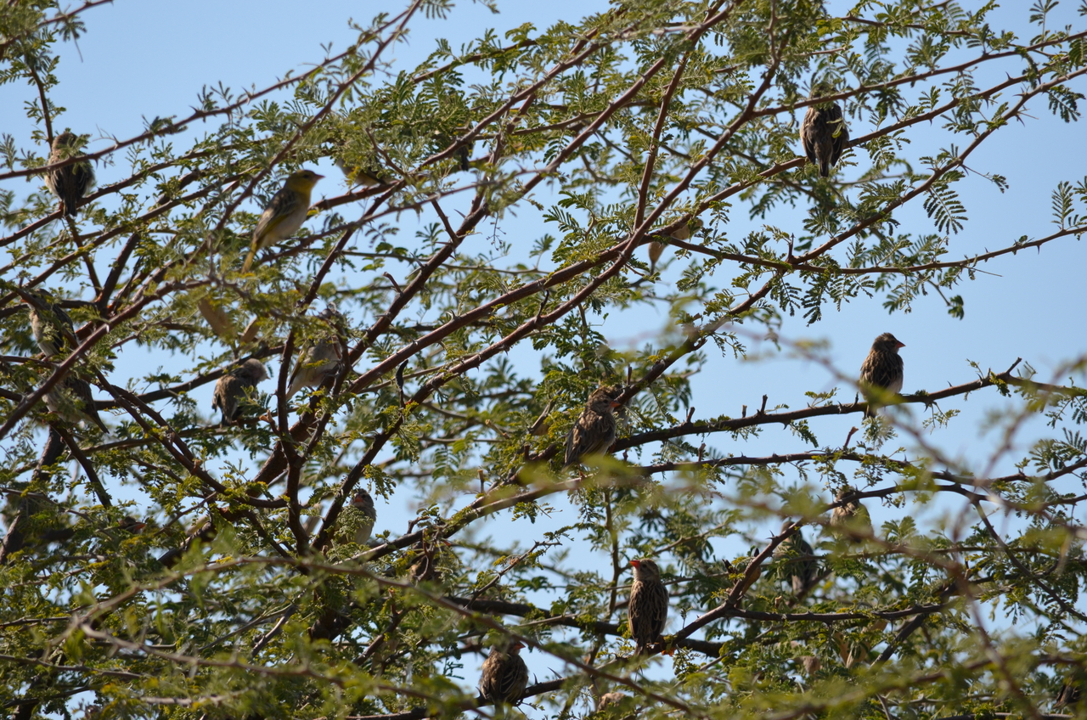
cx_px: 544
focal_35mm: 450
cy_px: 360
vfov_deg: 3.0
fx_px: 13560
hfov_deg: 4.6
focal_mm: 300
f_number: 7.1
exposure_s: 1/800
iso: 200
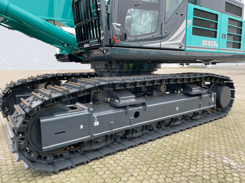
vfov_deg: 53.1
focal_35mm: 26
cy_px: 92
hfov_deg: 67.3
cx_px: 122
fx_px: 184
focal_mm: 4.2
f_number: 1.6
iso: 32
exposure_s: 1/121
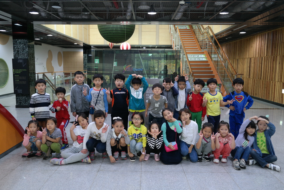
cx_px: 142
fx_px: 237
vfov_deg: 43.6
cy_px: 95
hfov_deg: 61.9
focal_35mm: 30
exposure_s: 1/40
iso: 800
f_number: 3.5
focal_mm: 20
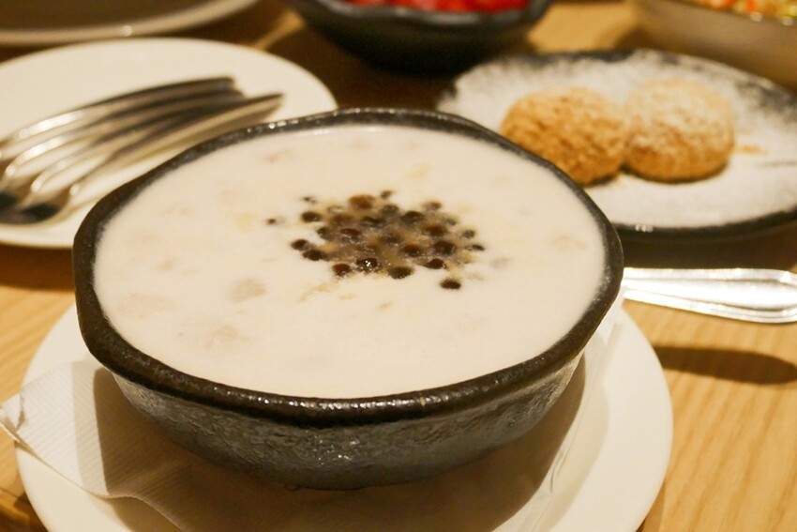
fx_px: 819
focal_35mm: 37
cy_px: 266
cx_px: 398
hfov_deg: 51.9
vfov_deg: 36.0
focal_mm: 18
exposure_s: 1/250
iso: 2000
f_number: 4.2
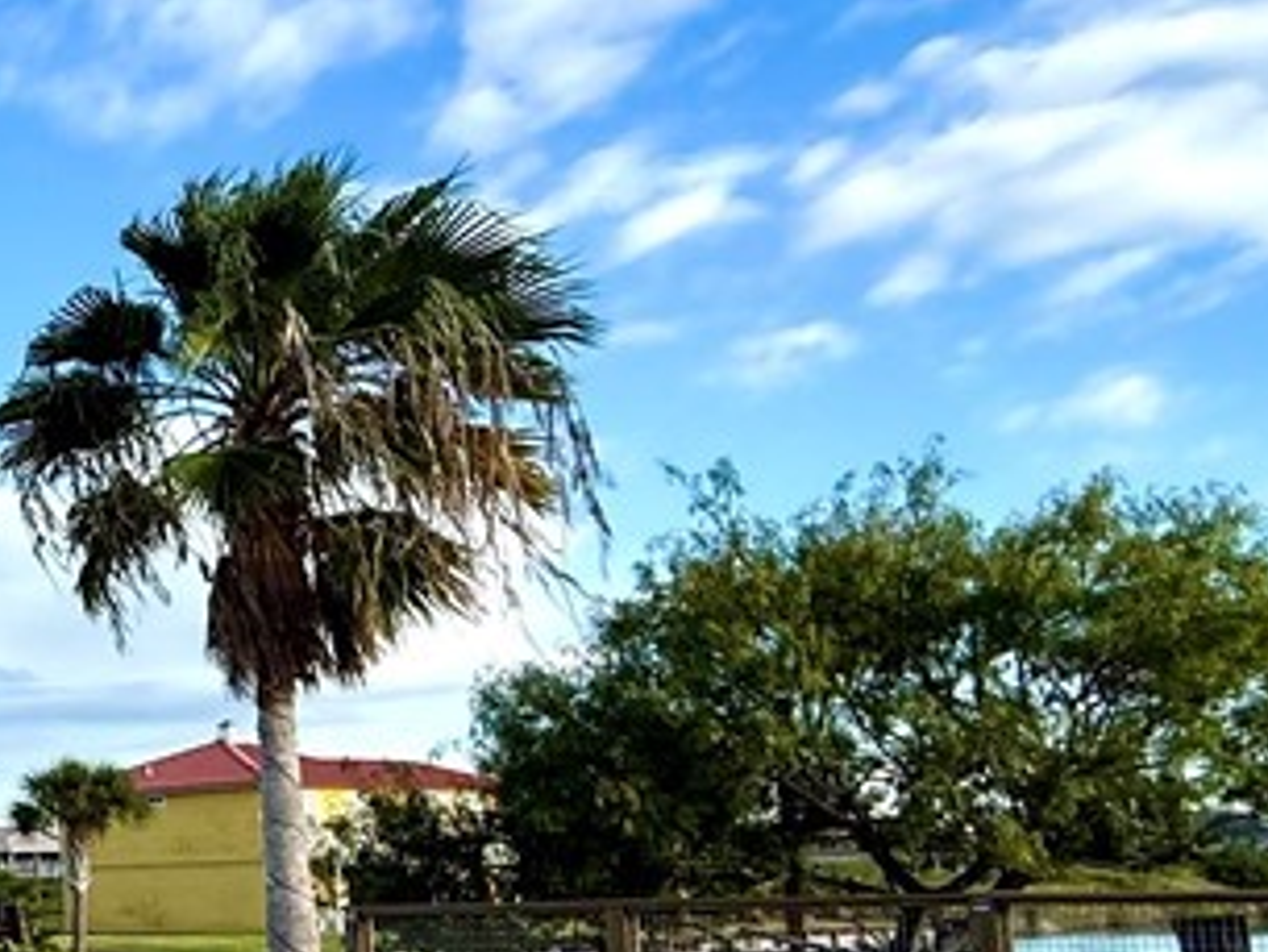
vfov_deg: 30.0
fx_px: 1722
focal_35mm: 47
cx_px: -698
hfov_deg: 26.7
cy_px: 794
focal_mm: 2.22
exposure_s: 1/1050
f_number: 2.2
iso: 50
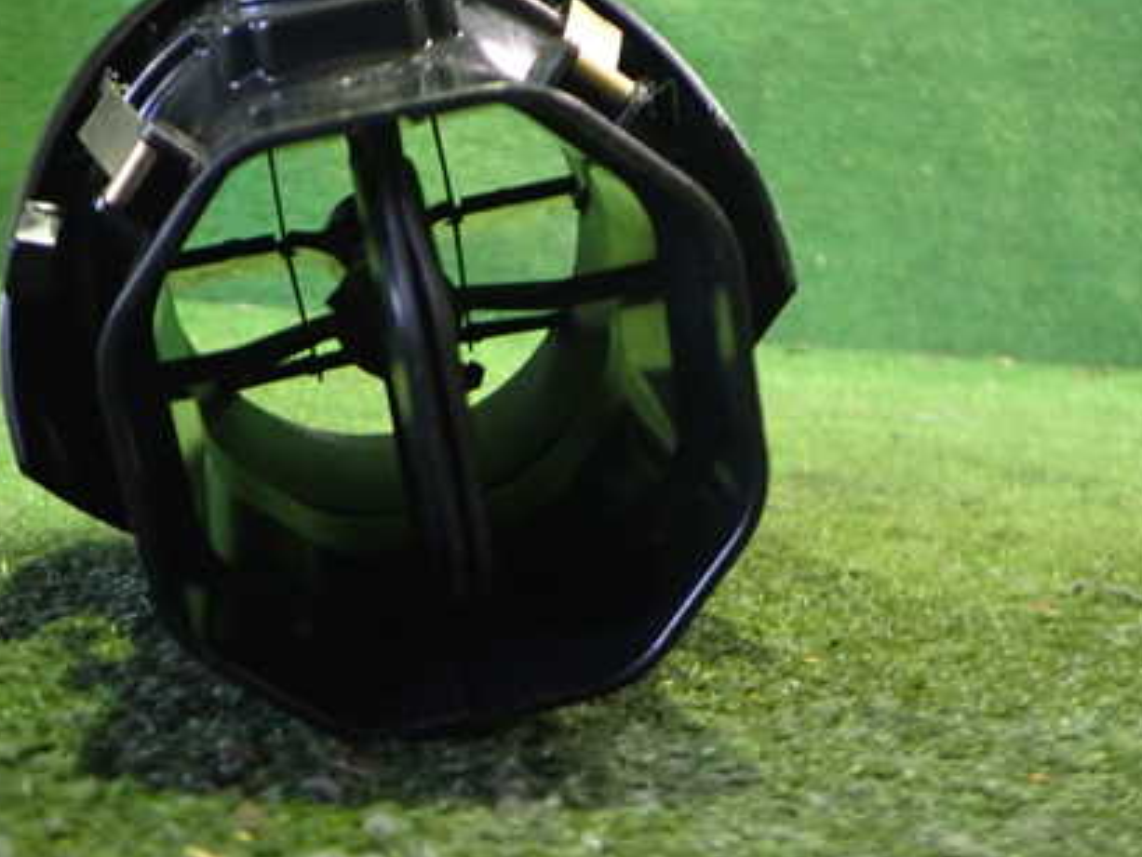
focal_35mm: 44
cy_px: 352
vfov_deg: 32.8
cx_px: 391
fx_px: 1452
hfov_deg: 42.4
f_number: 2.3
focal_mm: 5.4
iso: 800
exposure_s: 1/15
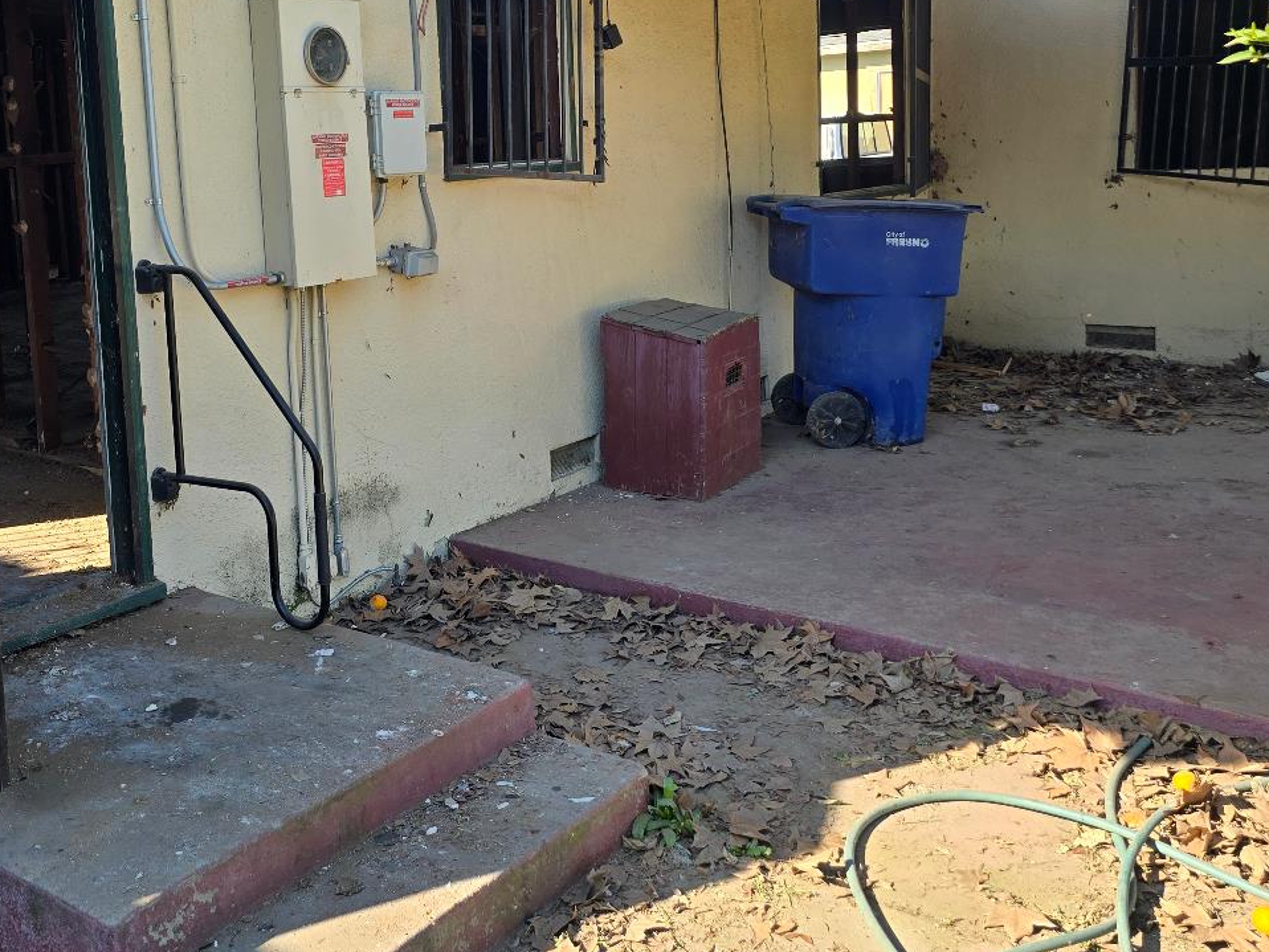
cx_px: 427
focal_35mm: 36
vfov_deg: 39.0
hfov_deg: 50.5
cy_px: 284
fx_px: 1320
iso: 12
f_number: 1.7
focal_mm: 6.3
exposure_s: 1/272
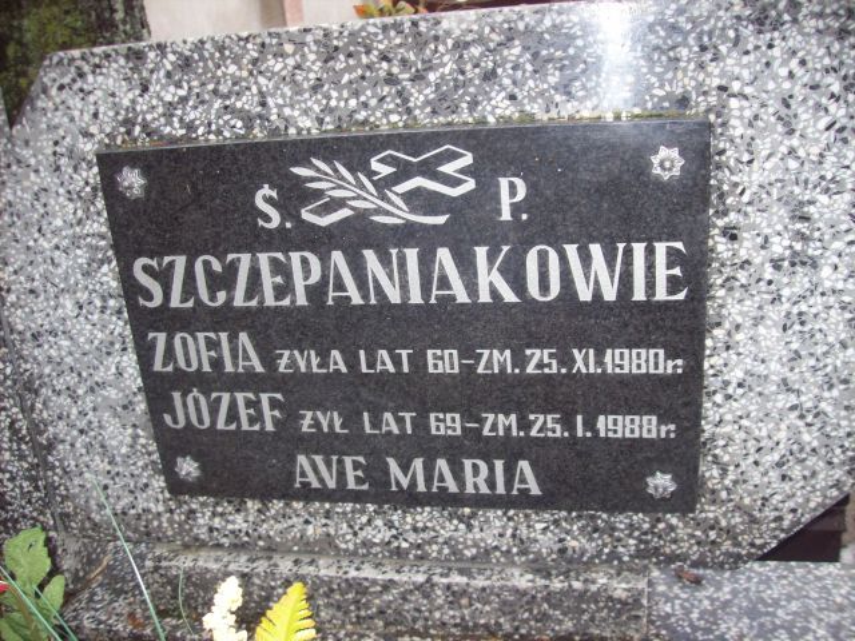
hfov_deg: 51.4
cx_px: 428
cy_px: 320
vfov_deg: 39.7
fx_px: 889
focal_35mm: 36
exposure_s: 1/64
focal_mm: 6
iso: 80
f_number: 2.7
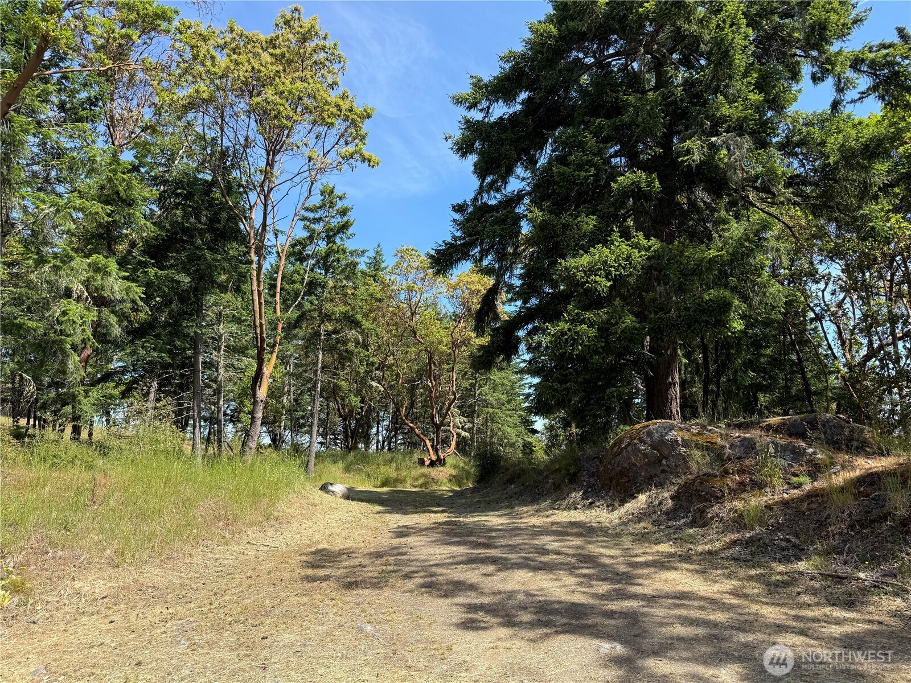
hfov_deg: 71.6
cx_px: 456
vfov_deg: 56.8
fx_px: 632
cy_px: 342
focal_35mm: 24
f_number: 1.78
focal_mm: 6.76
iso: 80
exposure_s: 1/1493
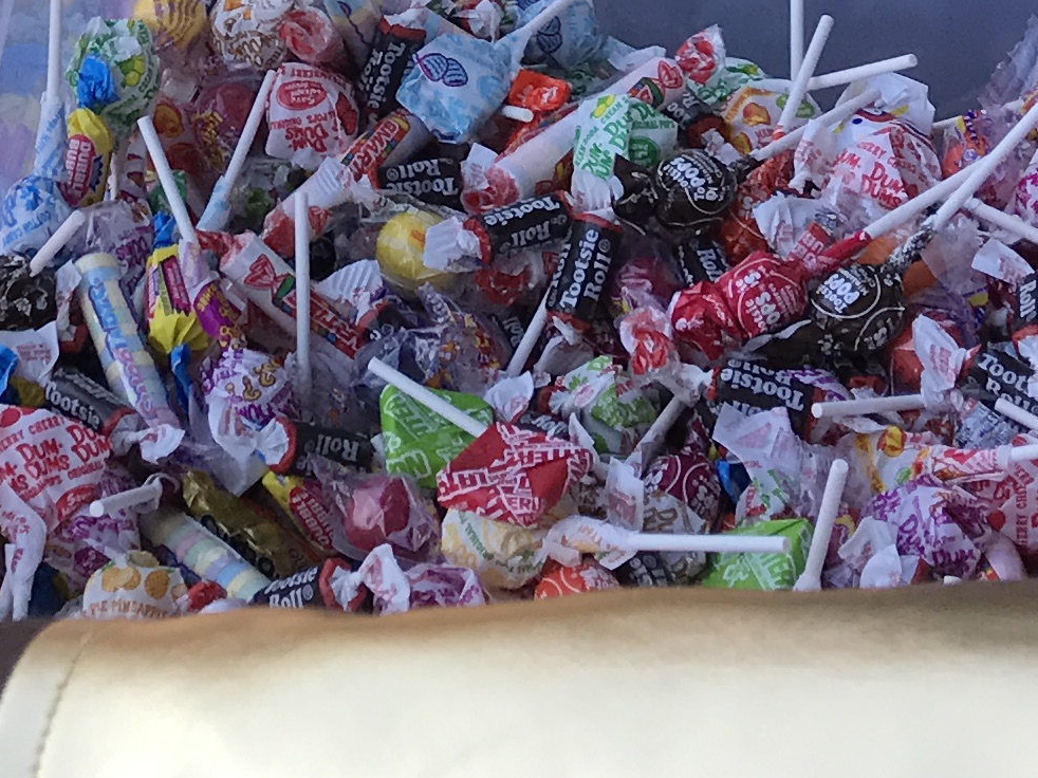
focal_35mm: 115
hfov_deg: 16.9
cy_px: -466
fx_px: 3448
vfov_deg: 12.1
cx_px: 99
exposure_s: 1/306
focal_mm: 3.99
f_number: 1.8
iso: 20
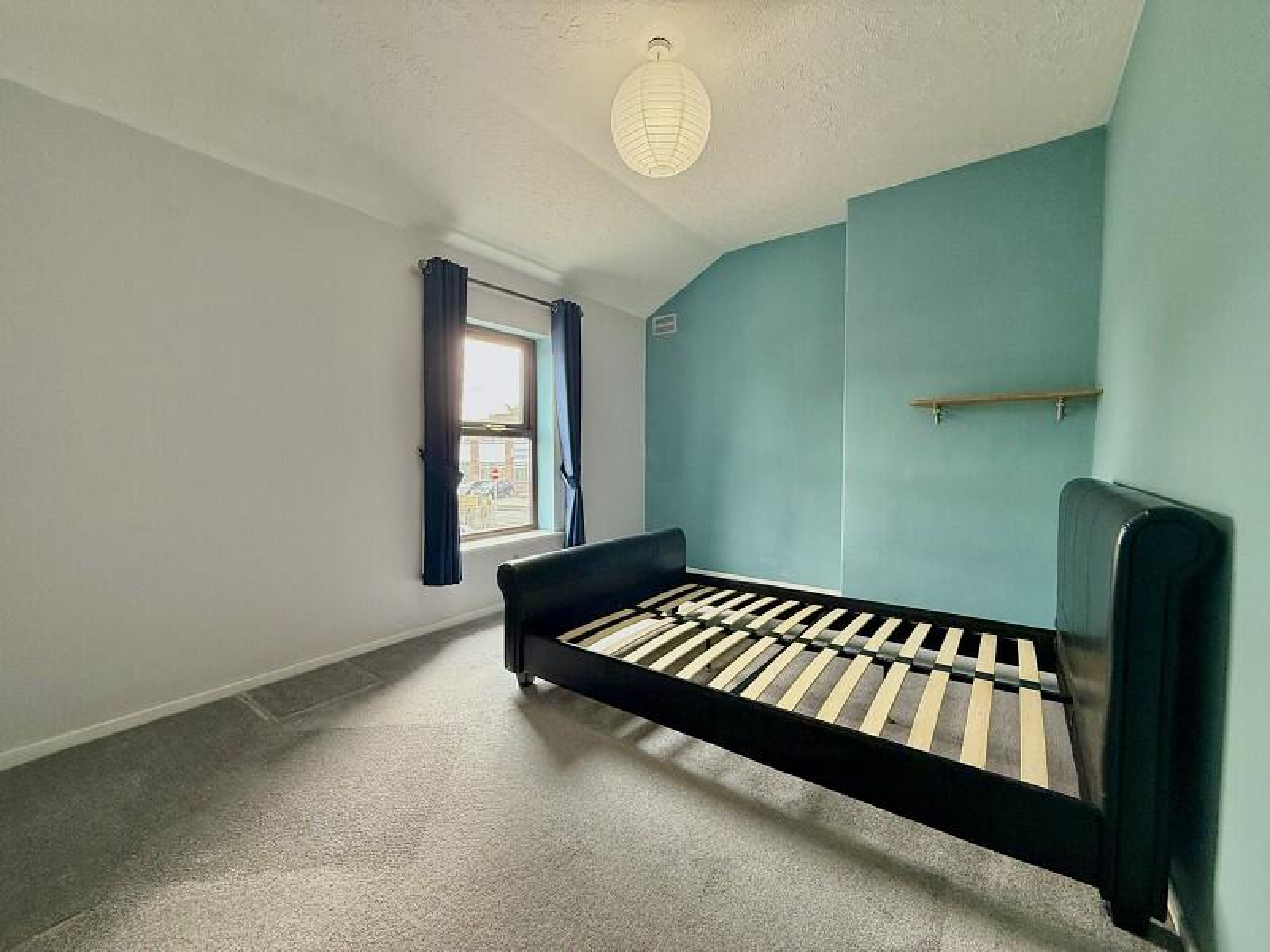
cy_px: 476
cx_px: 635
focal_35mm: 14
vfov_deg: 85.7
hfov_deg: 102.1
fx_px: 514
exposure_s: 1/99
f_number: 2.2
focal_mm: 2.22
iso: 125
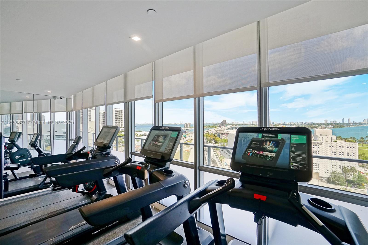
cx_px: 184
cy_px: 122
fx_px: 153
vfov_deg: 77.3
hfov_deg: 100.4
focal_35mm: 15
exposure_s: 1/320
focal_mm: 10
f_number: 6.3
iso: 1000
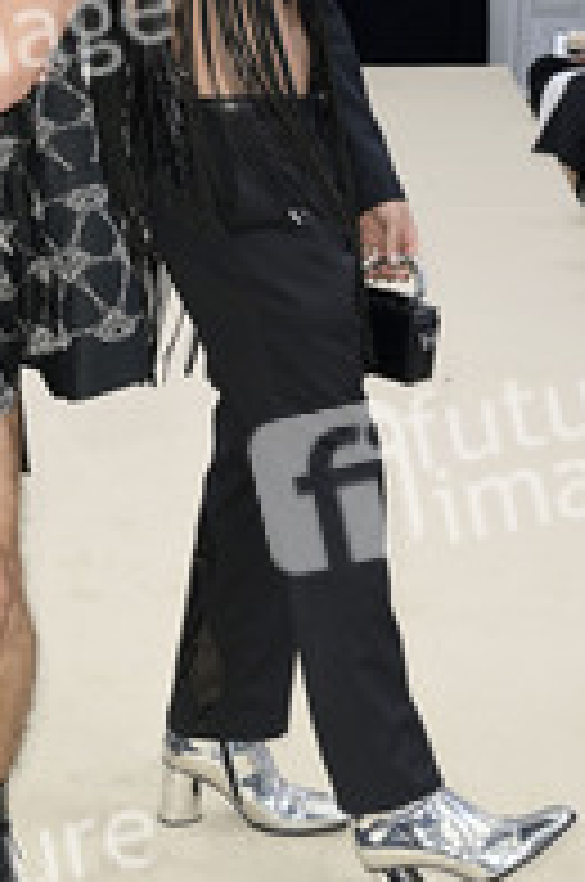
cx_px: 72
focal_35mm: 90
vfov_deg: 22.5
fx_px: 2201
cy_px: 243
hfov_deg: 15.0
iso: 500
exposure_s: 1/250
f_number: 5.6
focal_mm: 44
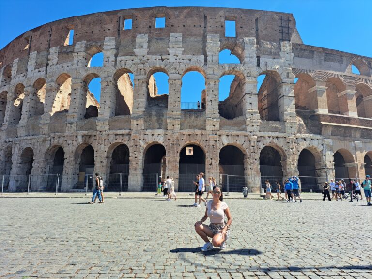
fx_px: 258
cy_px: 140
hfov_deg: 71.6
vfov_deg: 56.8
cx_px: 186
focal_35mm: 24
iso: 50
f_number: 1.8
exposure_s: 1/1082
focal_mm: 5.23
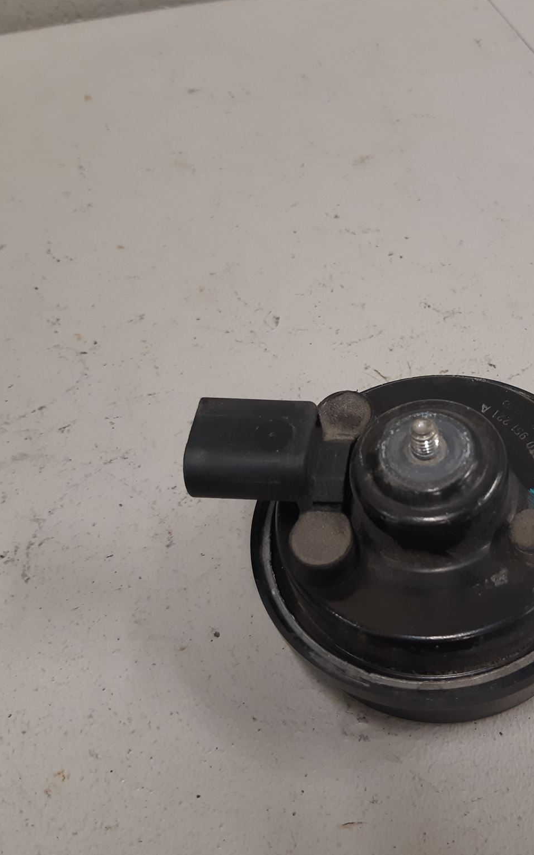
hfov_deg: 33.4
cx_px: 429
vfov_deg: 52.8
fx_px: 862
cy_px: 428
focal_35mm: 37
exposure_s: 1/50
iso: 100
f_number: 1.7
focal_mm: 3.93
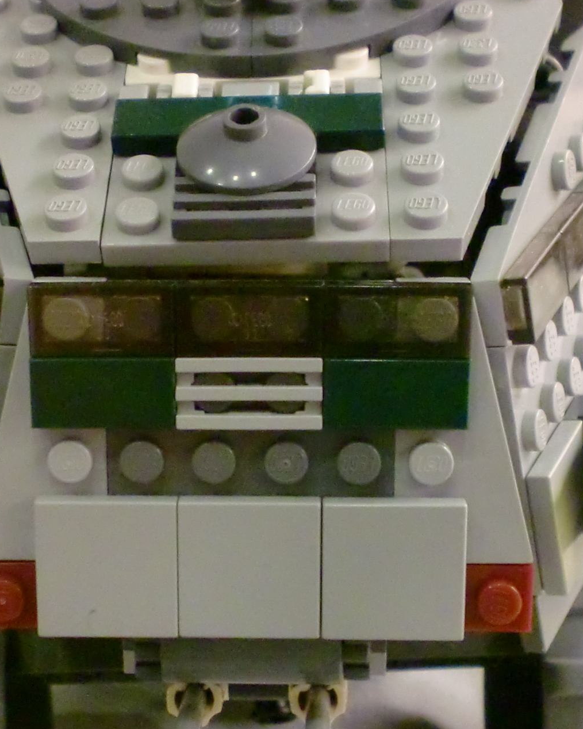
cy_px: 445
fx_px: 1488
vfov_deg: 27.4
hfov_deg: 22.2
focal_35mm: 69
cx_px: 260
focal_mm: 6.3
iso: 1000
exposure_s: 1/60
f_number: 3.1
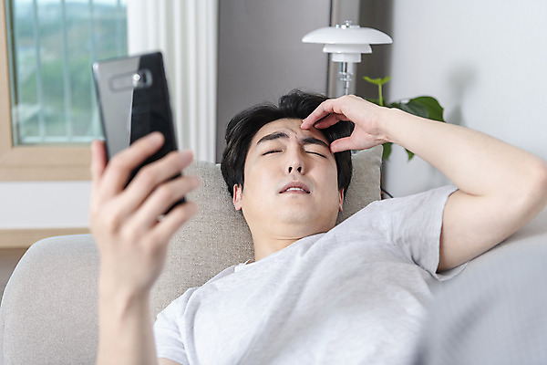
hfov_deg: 39.6
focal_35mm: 50
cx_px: 274
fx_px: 760
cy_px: 182
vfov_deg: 27.0
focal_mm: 50
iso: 200
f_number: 3.5
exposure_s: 1/125
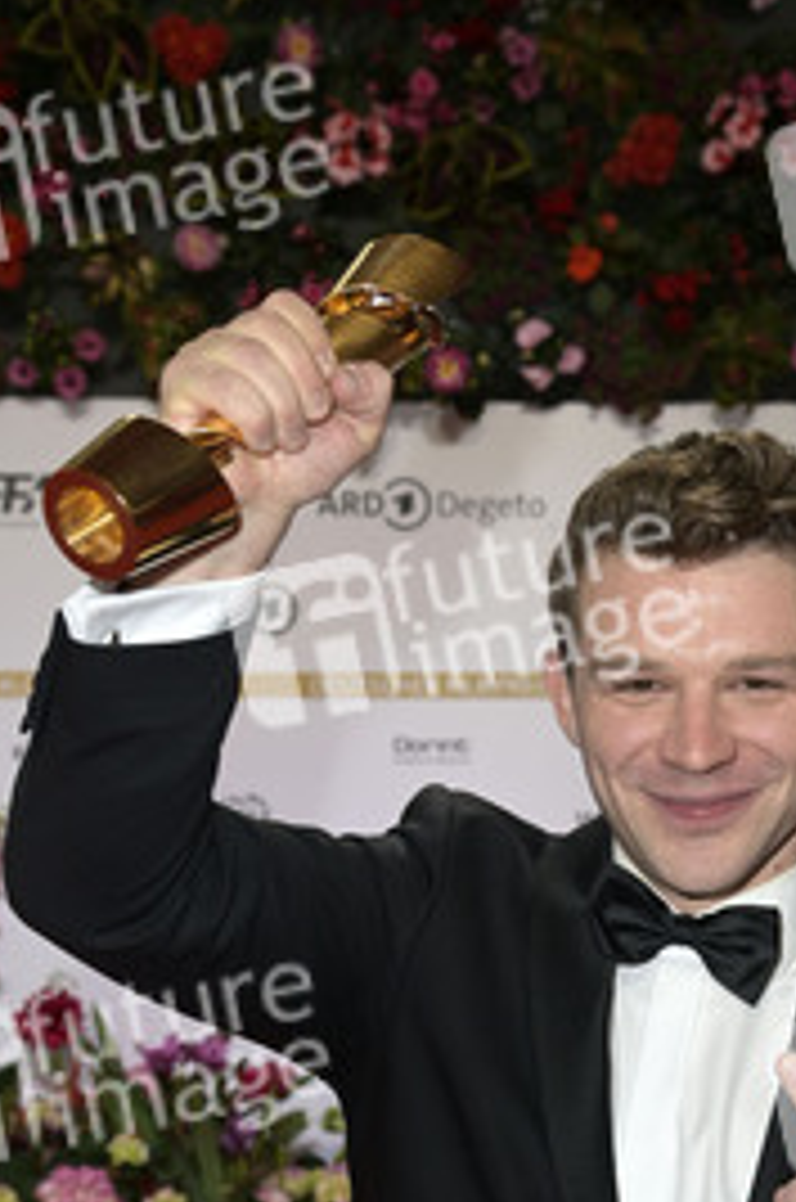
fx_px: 2397
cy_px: 846
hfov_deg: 18.7
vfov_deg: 27.9
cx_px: 589
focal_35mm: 72
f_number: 5.6
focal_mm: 48
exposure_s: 1/250
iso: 640
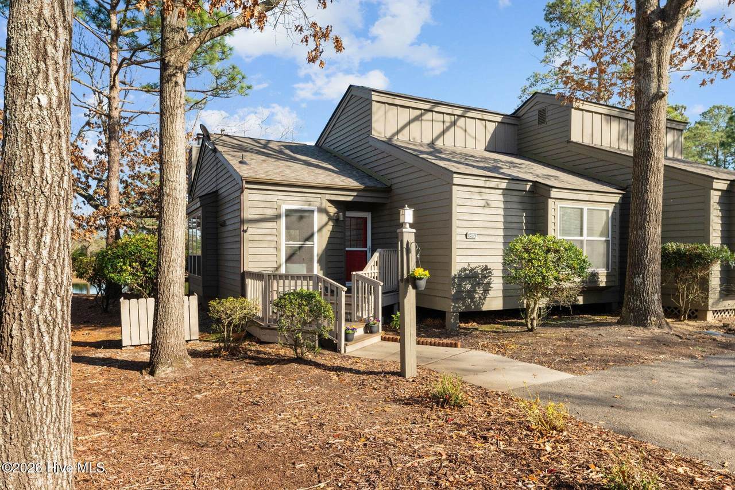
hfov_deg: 76.1
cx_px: 368
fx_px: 469
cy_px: 245
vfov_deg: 55.1
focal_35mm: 23
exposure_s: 1/640
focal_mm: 23
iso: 640
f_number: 9
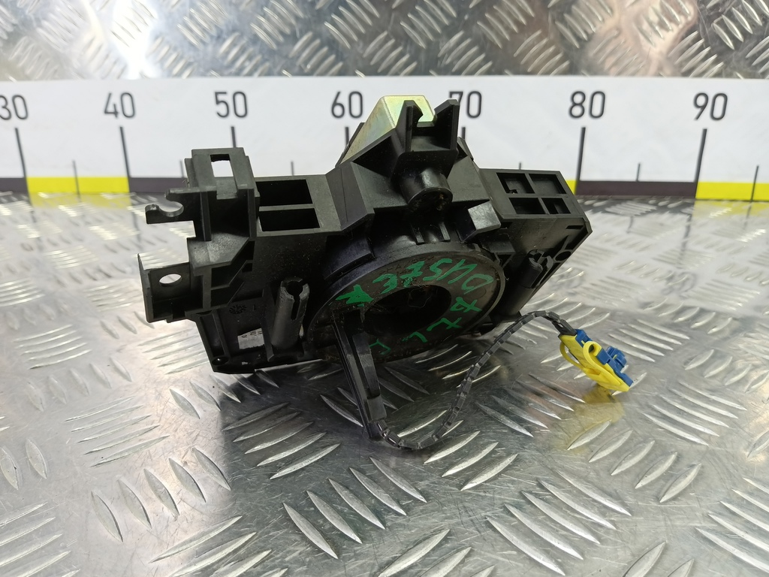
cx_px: 384
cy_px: 288
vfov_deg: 58.9
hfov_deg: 73.9
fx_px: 511
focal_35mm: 23
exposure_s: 1/50
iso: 167
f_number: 1.6
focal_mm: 4.11
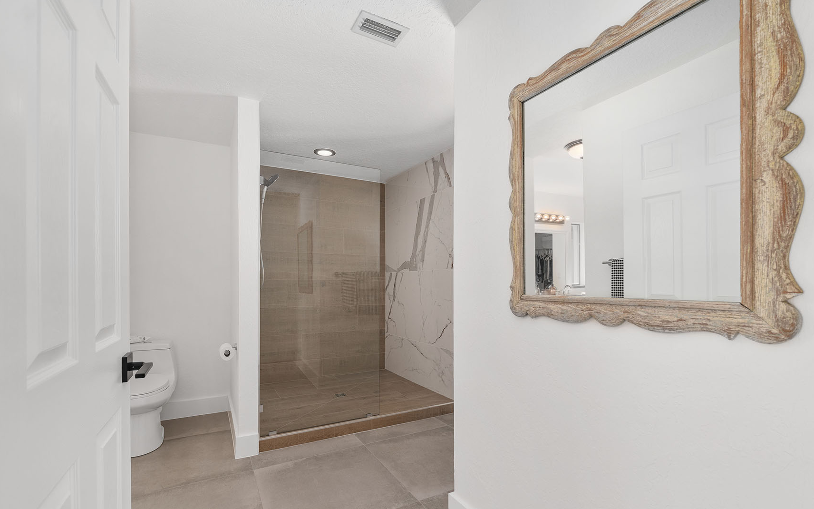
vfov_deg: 74.5
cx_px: 395
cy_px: 284
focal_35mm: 15
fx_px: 333
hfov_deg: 101.4
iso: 320
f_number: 7.1
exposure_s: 1/13
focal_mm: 14
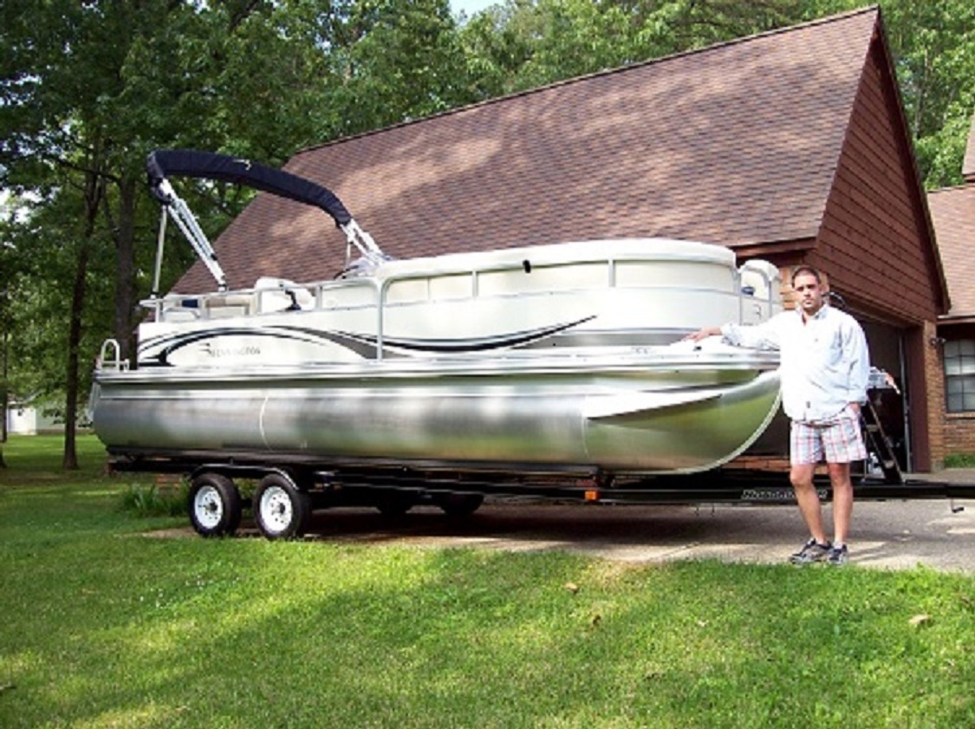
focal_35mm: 36
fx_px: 1013
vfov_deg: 39.6
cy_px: 364
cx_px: 488
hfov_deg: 51.4
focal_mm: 6
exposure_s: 1/546
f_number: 2.7
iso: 80
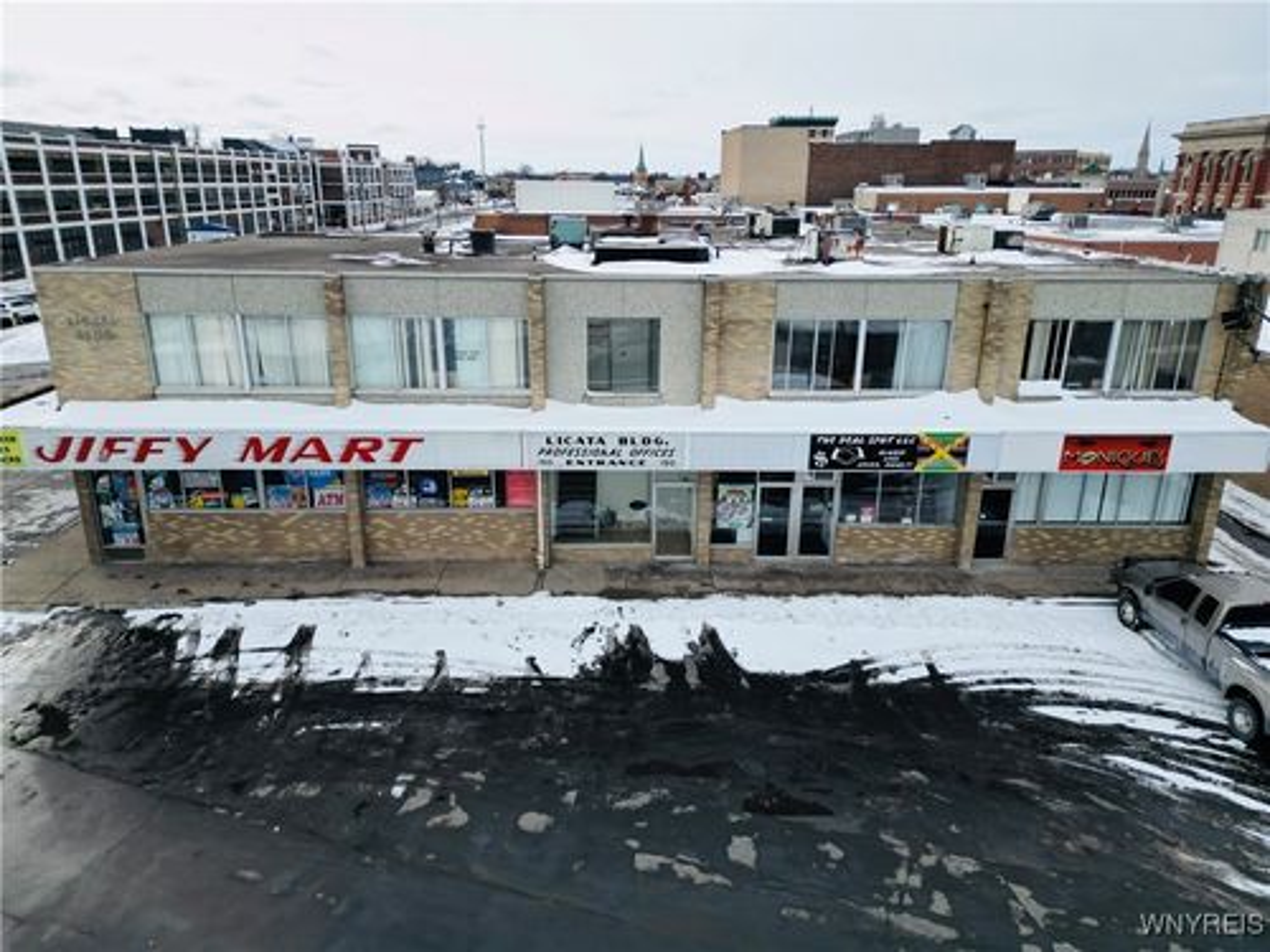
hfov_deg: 71.6
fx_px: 881
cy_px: 476
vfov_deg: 56.8
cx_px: 635
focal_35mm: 24
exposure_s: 1/1600
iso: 110
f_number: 1.7
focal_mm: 6.72
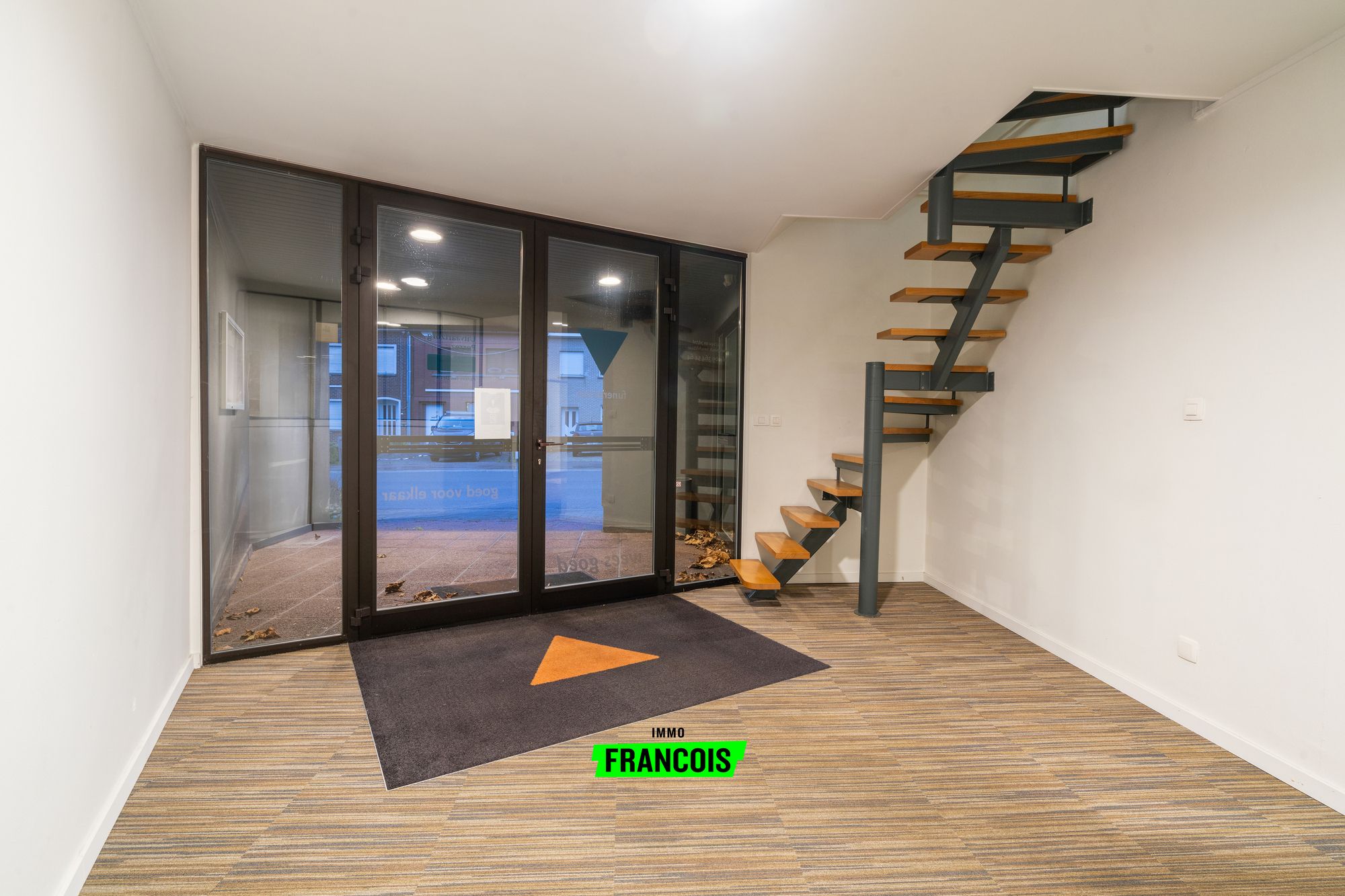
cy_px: 448
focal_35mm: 16
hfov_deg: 96.7
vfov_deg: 73.7
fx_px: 598
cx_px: 672
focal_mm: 16
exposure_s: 1/125
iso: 250
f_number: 11
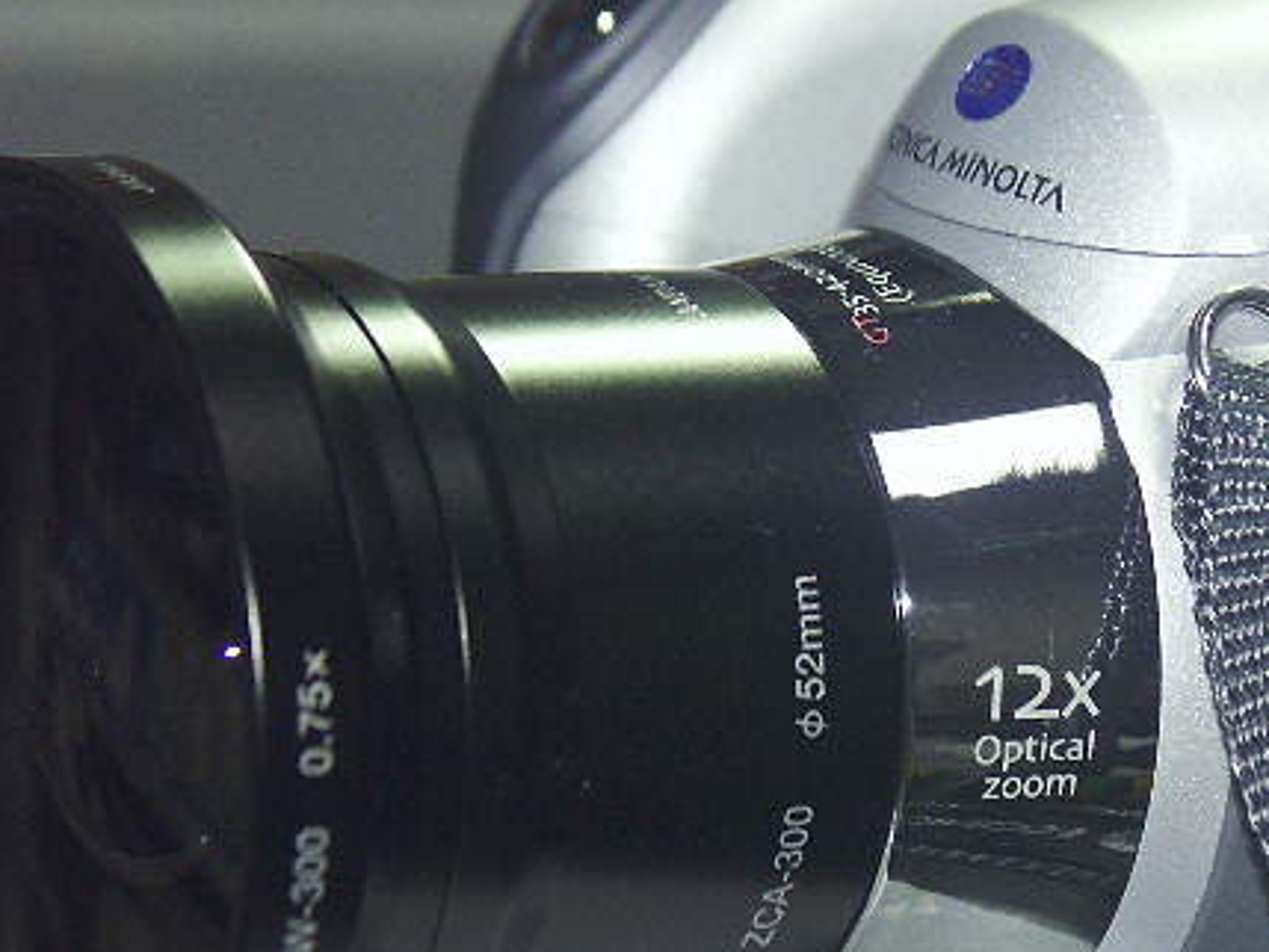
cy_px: 529
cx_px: 840
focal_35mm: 235
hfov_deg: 8.4
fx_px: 8617
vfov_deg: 6.3
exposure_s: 1/125
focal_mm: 32.23
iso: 200
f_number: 3.2
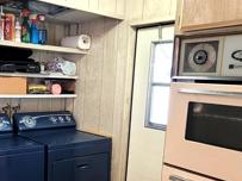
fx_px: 286
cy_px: 114
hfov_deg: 44.1
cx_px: 56
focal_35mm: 41
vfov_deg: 34.9
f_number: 2.2
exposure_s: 1/60
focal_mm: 1.74
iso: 320
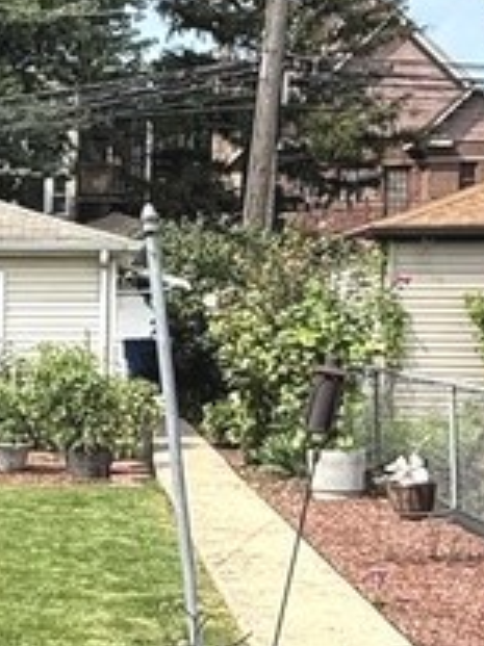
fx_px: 1362
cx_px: -203
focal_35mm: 73
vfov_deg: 26.5
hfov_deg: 18.3
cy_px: 440
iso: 50
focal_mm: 2.22
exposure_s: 1/809
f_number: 2.2
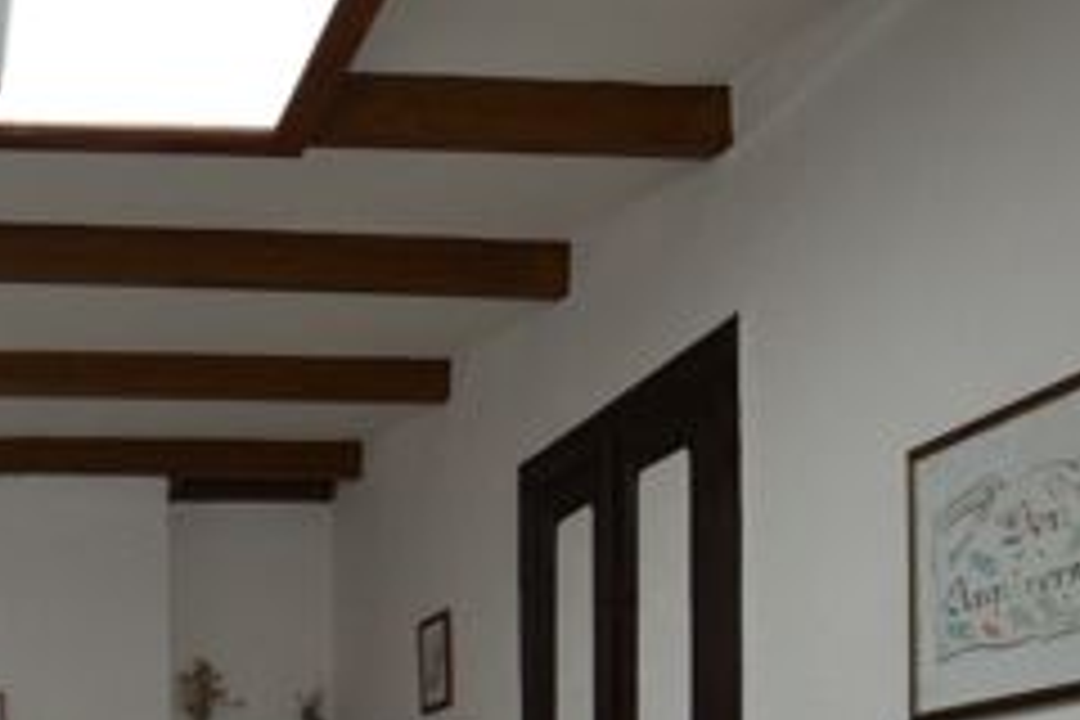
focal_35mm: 44
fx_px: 1320
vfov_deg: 25.6
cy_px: 968
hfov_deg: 39.6
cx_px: 16
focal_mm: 10
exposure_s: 1/60
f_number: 4
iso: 400
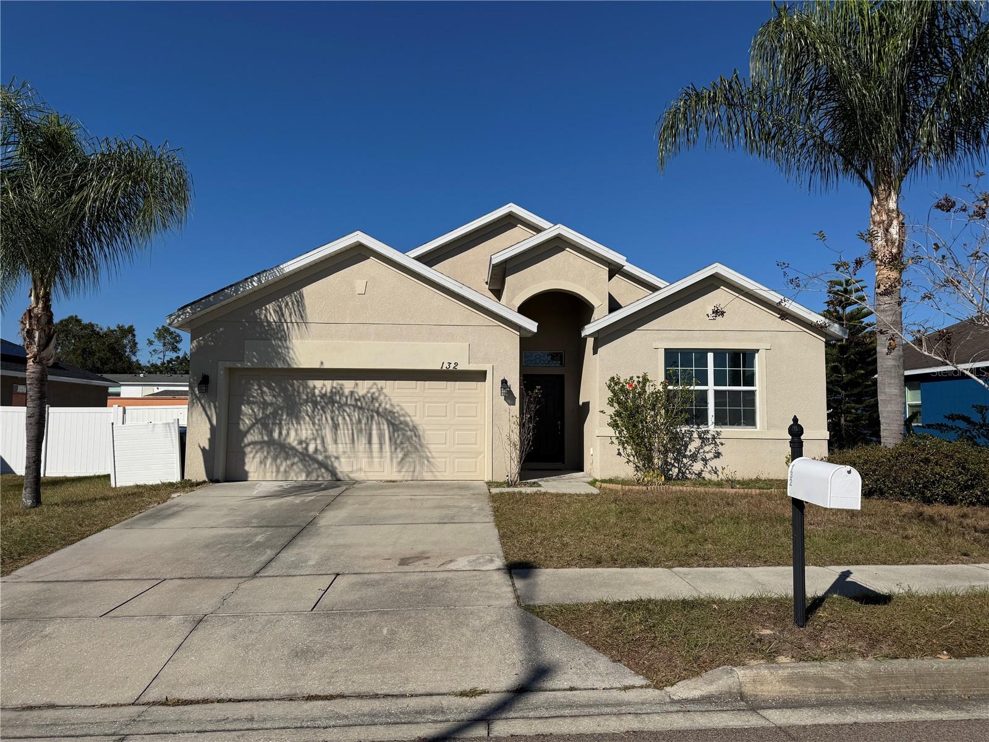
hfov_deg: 71.6
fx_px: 686
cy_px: 371
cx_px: 494
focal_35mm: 24
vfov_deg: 56.8
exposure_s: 1/10417
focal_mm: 6.76
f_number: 1.78
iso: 80
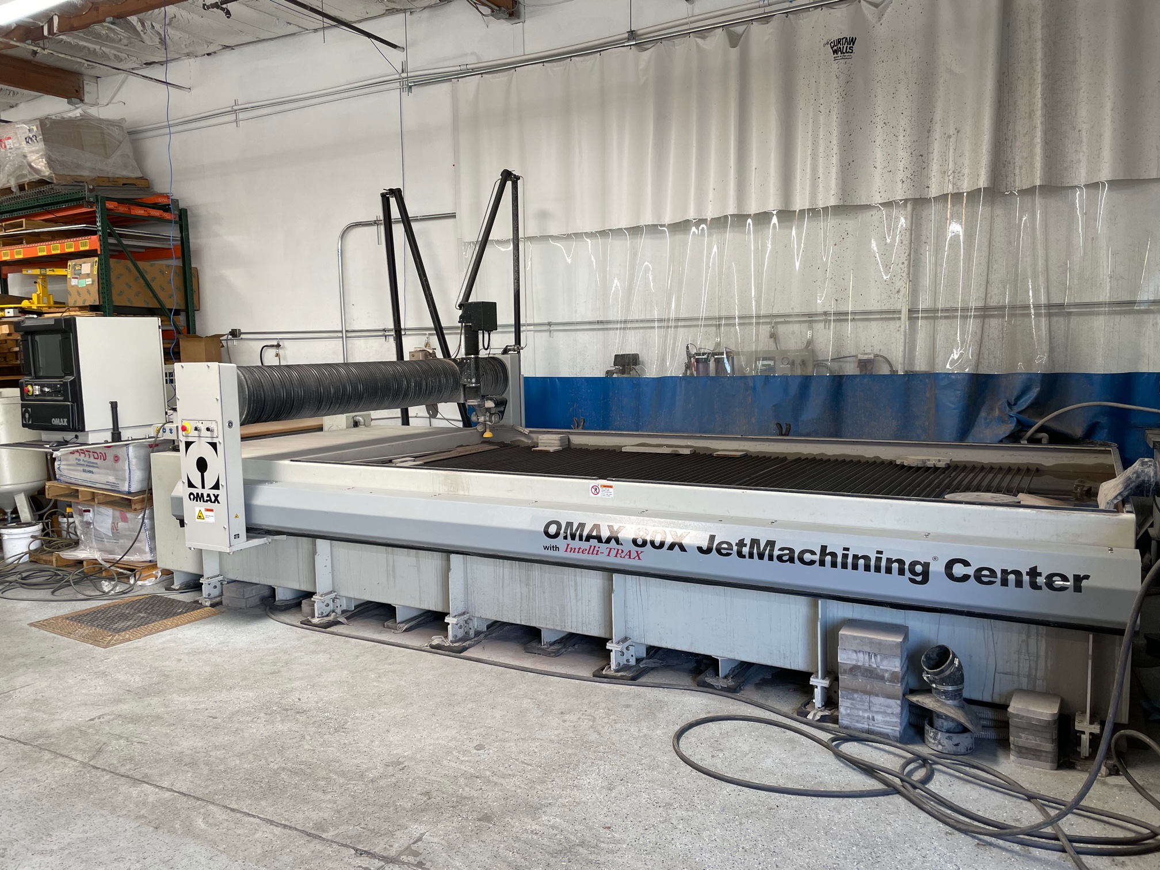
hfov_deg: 67.3
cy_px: 435
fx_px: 871
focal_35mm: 26
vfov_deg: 53.1
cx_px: 580
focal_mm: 4.2
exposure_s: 1/122
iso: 64
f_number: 1.6
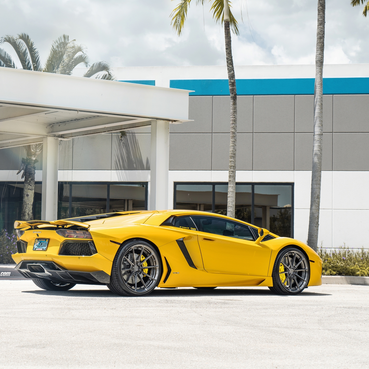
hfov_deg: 19.2
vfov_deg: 19.3
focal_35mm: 90
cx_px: 130
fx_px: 1085
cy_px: 184
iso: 200
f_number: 6.3
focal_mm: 70
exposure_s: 1/320
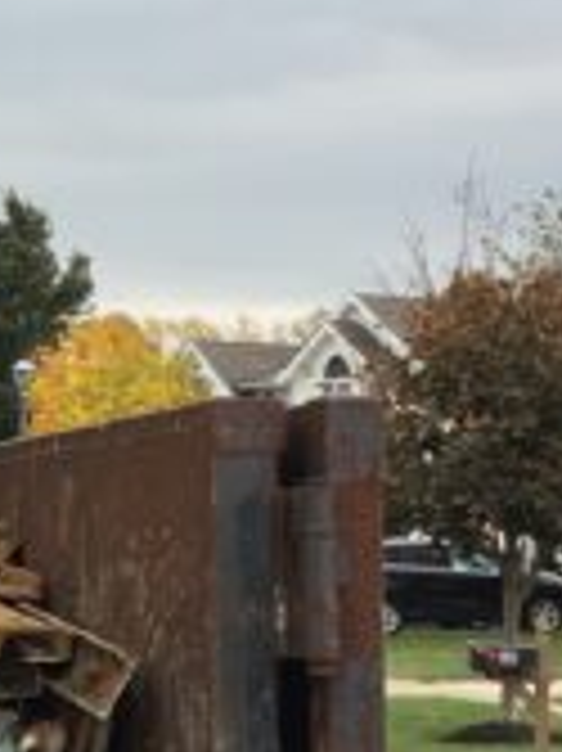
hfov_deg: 9.4
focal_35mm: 148
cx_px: -575
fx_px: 3208
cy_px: 408
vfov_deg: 13.3
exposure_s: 1/336
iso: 25
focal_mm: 4.15
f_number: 2.2
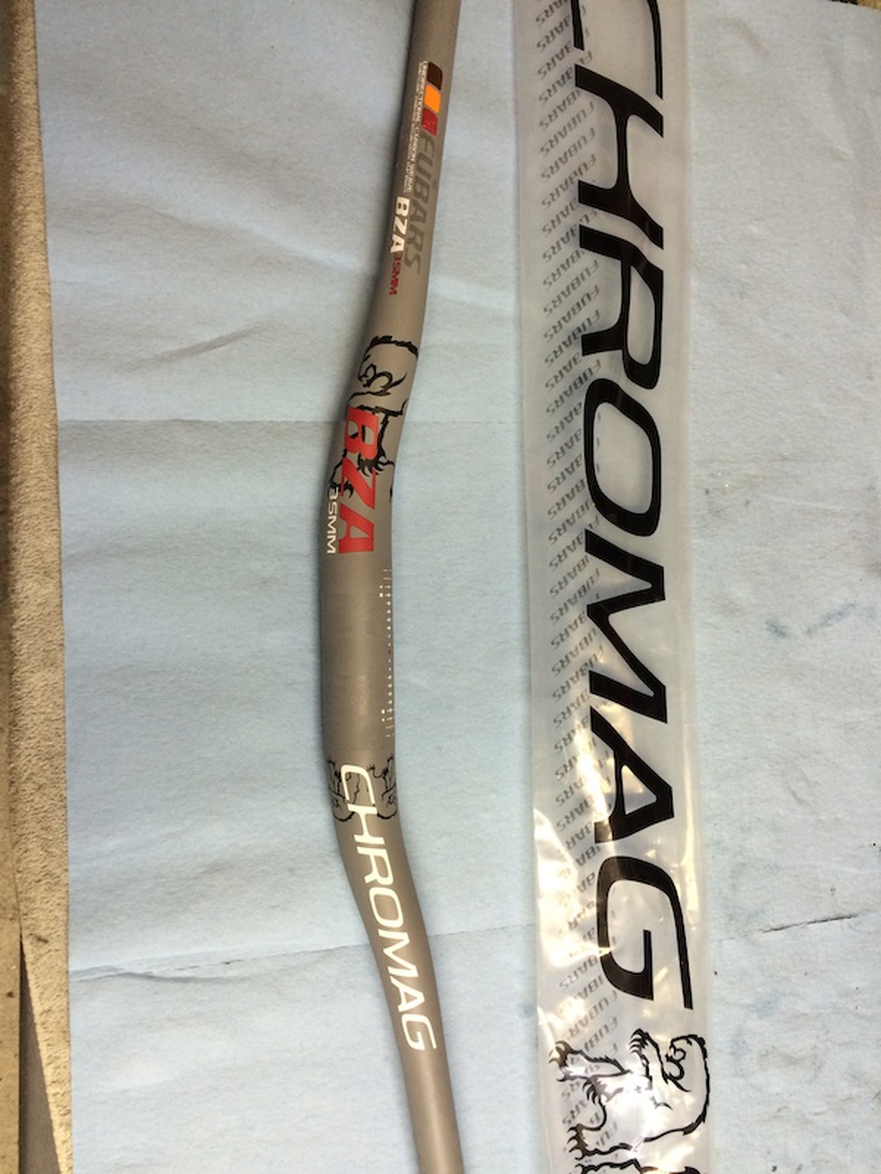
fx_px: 984
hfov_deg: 48.2
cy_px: 587
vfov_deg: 61.7
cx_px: 440
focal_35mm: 29
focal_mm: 4.15
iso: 125
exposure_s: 1/30
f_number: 2.2
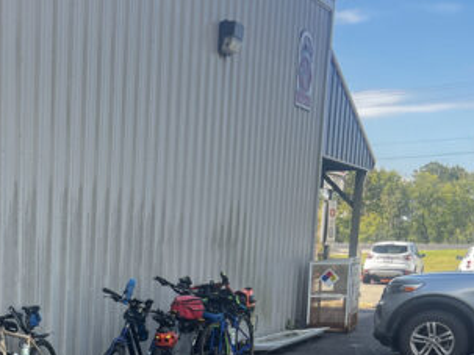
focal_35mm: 66
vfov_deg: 20.9
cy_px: 413
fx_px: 903
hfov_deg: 27.4
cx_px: -20
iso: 50
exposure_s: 1/733
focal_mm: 5.7
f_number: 1.5
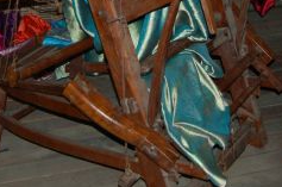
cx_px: 127
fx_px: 571
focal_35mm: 73
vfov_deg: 18.1
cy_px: -4
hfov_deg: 27.7
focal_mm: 18
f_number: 3.5
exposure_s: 1/60
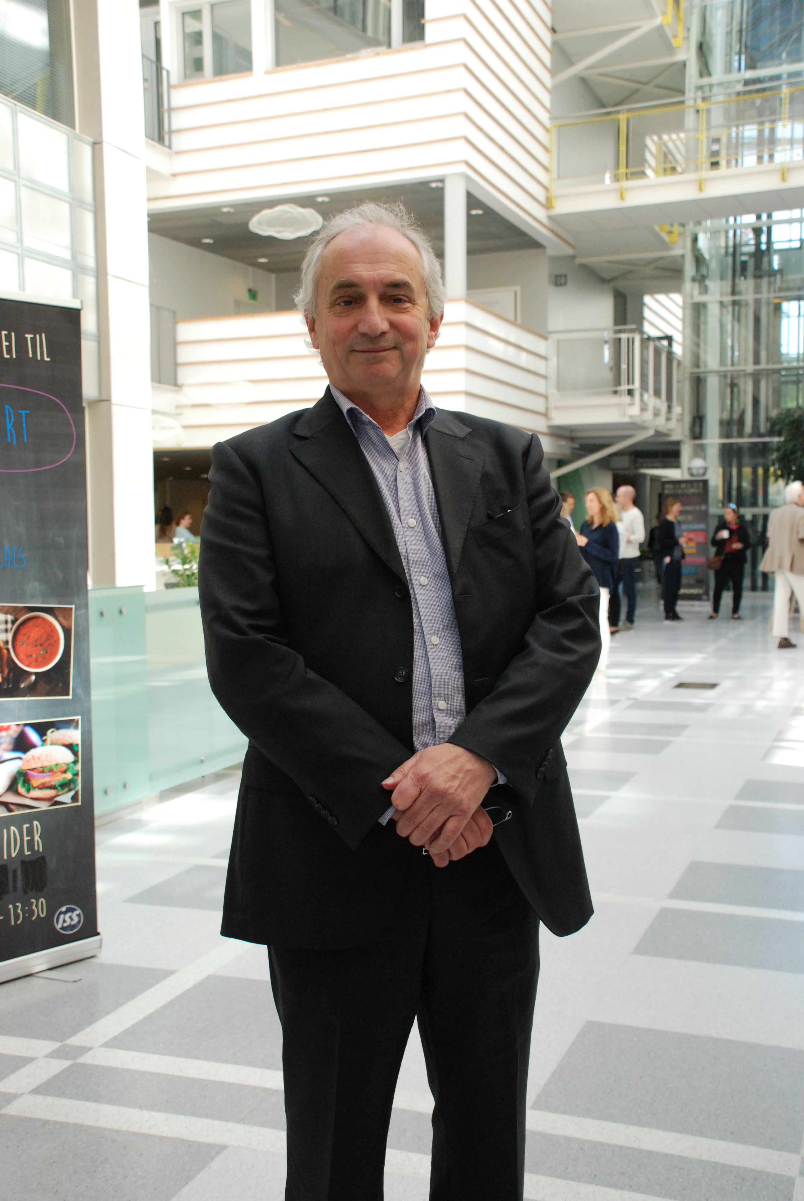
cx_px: 402
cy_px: 600
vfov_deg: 49.5
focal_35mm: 39
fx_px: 1303
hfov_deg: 34.3
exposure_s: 1/500
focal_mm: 26
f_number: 4
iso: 1000
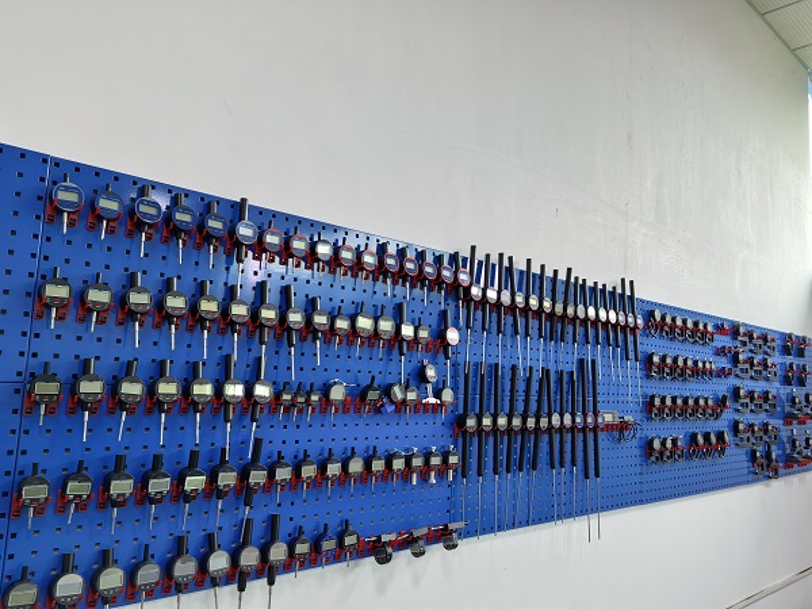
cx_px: 406
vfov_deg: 51.4
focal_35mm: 27
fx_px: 633
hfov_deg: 65.3
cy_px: 304
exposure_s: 1/50
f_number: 1.9
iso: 160
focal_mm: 5.52
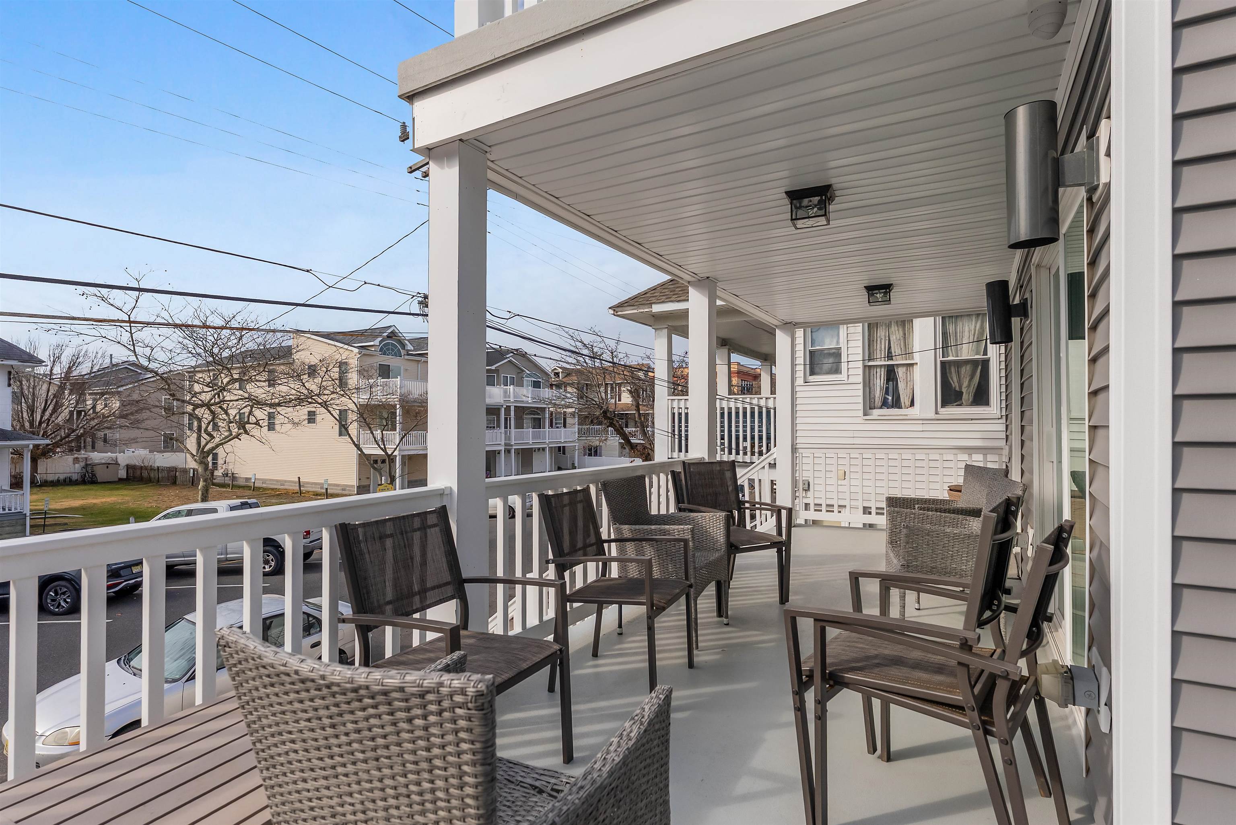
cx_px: 618
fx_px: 580
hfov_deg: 93.6
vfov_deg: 70.8
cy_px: 412
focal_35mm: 17
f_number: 7.1
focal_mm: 16.9
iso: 640
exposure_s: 1/1600
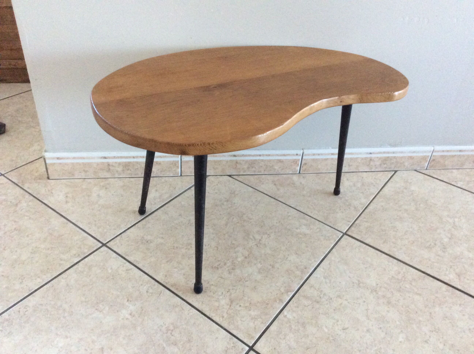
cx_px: 237
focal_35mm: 32
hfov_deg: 56.9
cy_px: 177
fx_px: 438
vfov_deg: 44.1
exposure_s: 1/20
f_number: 2.4
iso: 320
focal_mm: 3.3
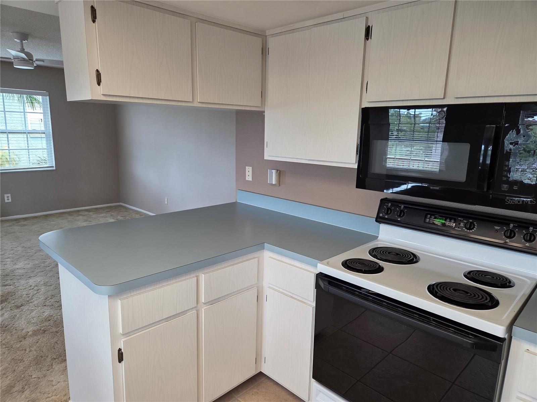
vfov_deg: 58.9
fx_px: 357
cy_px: 201
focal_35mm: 23
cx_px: 268
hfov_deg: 73.9
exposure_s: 1/120
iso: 160
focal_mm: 5.4
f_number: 1.8
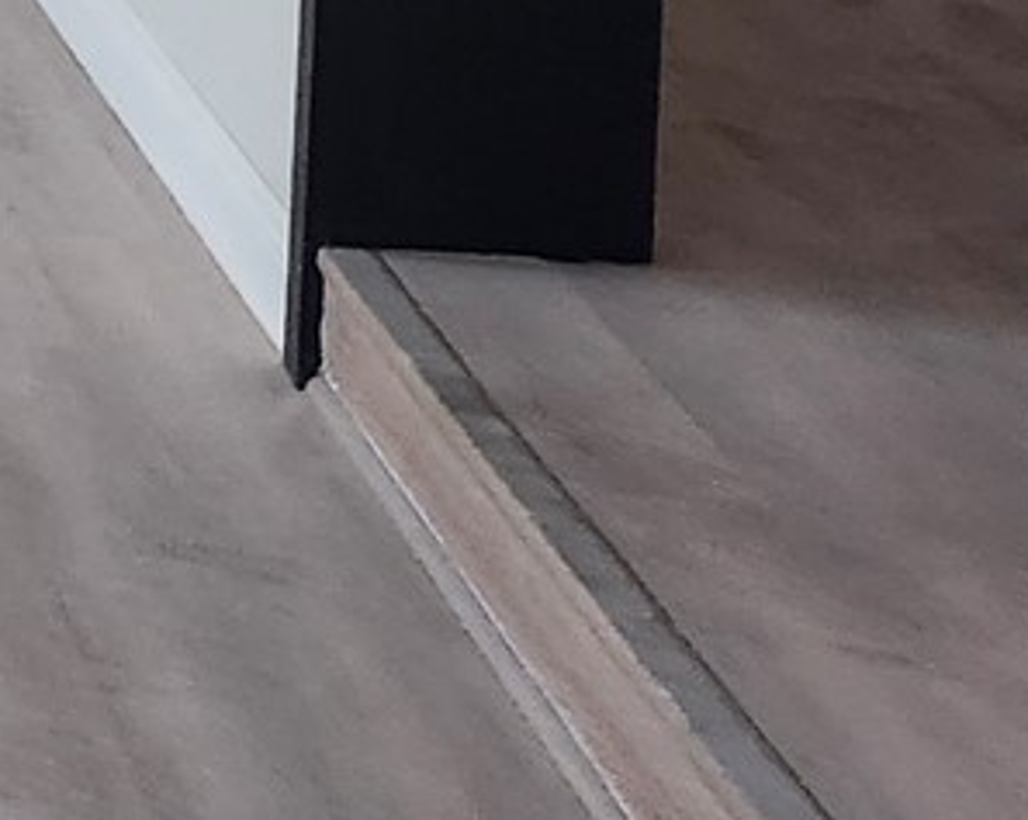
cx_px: -1668
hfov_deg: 11.8
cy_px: -841
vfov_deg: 11.4
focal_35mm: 121
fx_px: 3678
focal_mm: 5.54
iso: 400
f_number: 1.8
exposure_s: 1/120
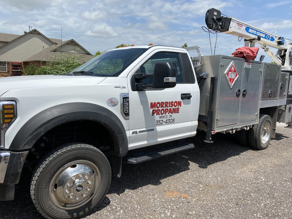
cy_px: 110
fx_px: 219
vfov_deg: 53.1
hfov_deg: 67.3
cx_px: 146
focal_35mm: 26
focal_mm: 4.25
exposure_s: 1/4444
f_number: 1.8
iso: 32
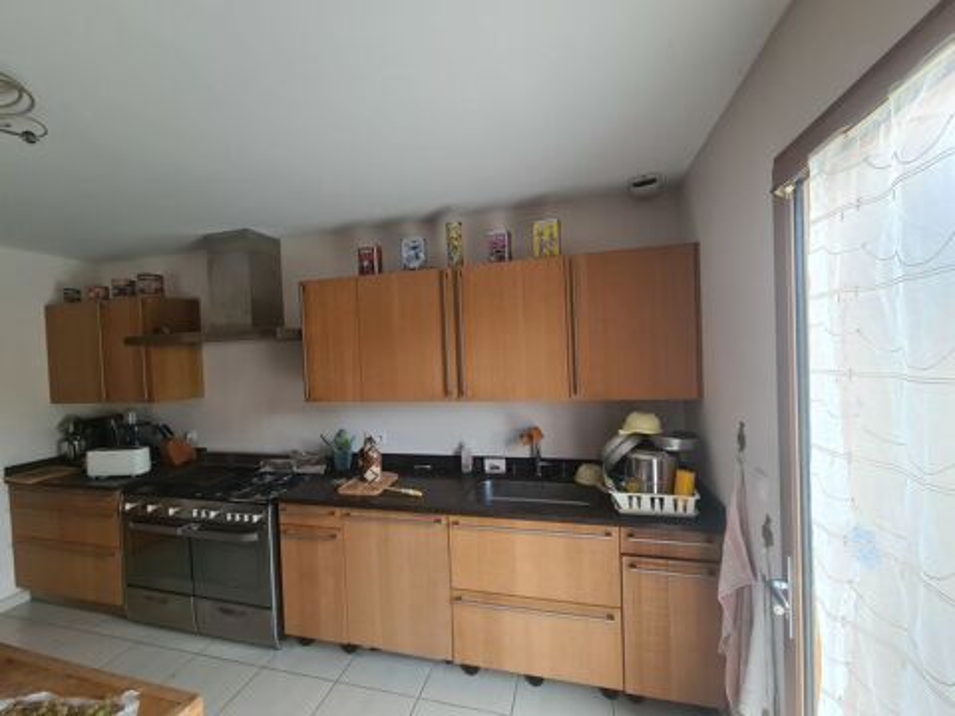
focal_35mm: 13
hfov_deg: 106.2
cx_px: 478
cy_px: 358
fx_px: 359
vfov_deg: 89.9
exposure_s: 1/50
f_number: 2.2
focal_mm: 2.2
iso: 200
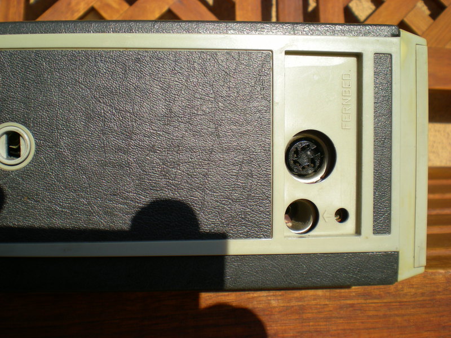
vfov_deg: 37.7
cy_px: 169
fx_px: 495
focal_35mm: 38
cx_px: 226
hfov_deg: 49.0
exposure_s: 1/320
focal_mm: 6.3
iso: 50
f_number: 4.6
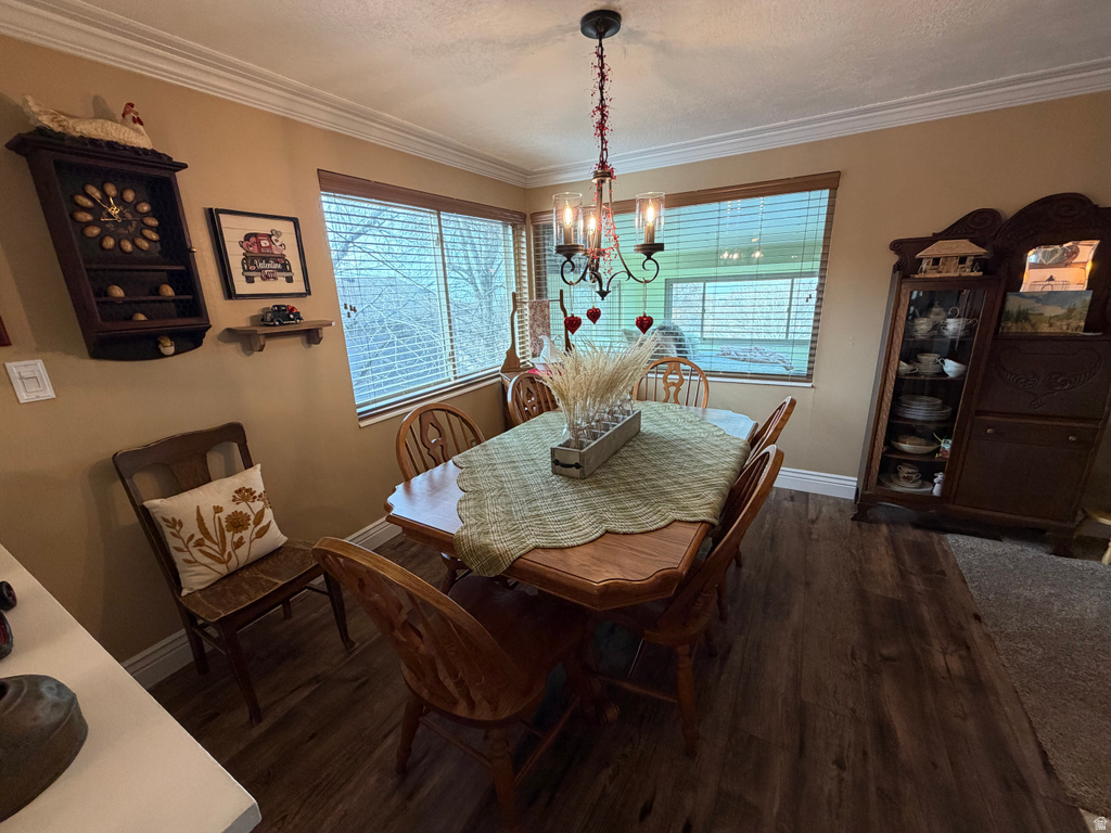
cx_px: 556
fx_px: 449
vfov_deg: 85.7
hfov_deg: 102.1
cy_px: 416
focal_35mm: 14
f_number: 2.2
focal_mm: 2.22
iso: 250
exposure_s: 1/60
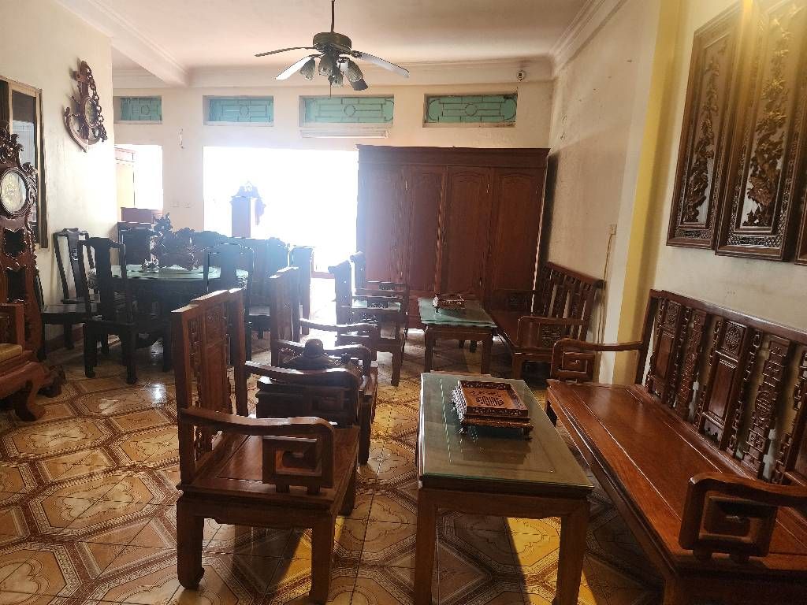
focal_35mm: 23
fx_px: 536
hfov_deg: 73.9
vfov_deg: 58.9
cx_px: 404
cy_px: 302
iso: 320
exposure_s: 1/101
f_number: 1.8
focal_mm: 6.4
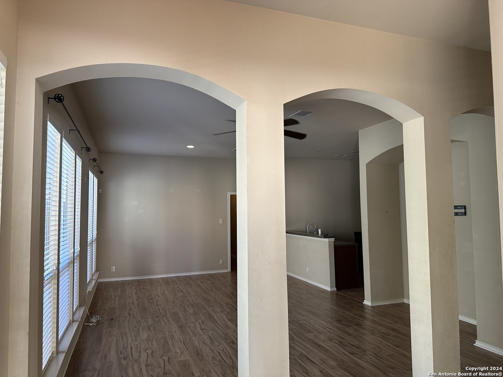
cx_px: 252
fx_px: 349
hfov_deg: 71.6
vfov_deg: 56.8
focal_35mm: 24
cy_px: 188
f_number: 1.78
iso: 200
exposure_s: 1/120
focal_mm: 6.86
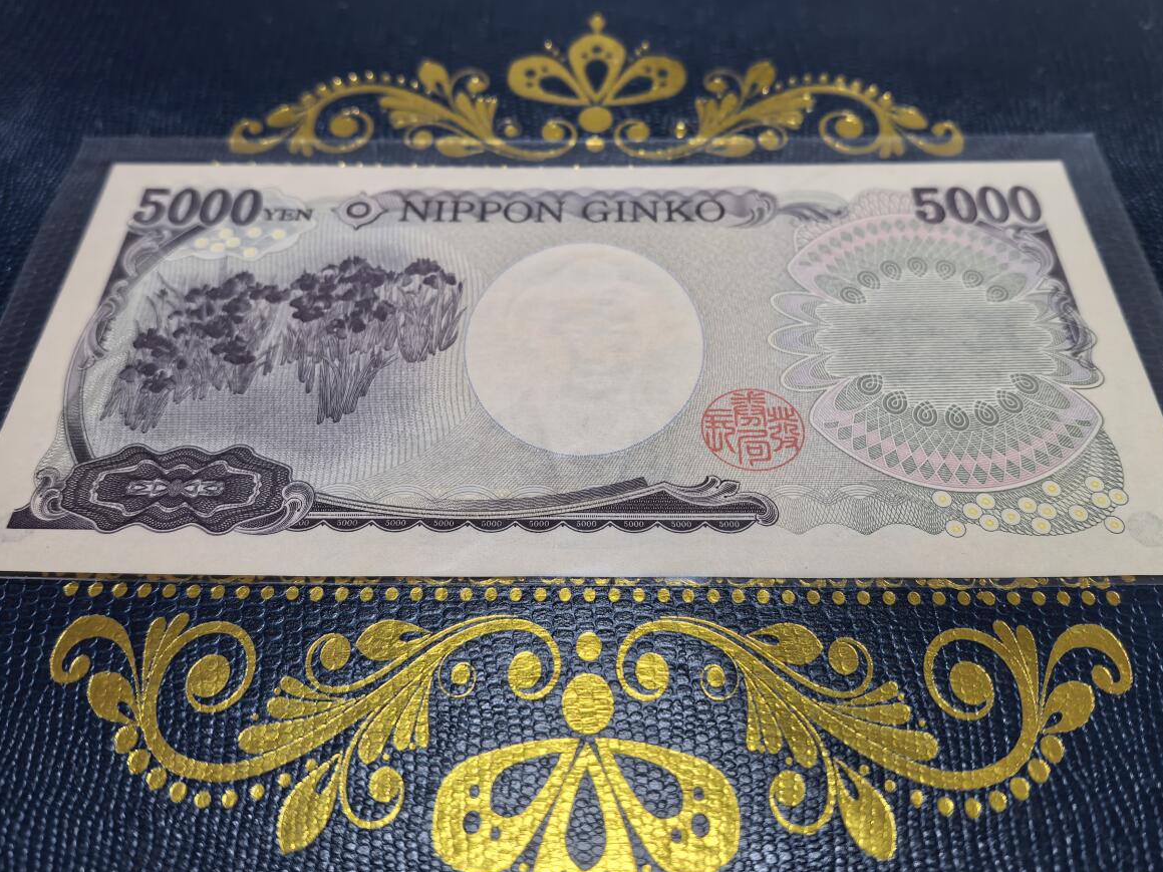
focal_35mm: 29
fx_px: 974
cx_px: 588
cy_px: 413
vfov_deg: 48.2
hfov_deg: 61.7
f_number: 2
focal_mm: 5.75
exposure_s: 1/100
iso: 250
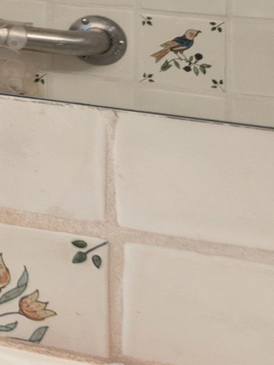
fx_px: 1908
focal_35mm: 181
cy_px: -279
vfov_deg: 10.3
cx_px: -1123
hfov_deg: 5.7
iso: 100
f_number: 7.1
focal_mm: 20
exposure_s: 1.3
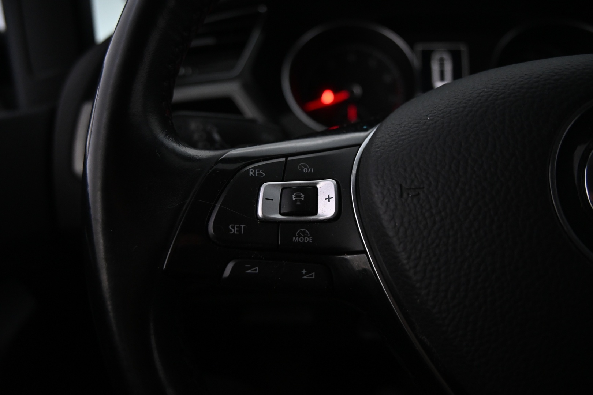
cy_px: 198
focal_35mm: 75
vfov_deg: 18.2
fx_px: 1235
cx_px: 296
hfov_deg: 27.0
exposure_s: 1/100
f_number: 6.3
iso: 2000
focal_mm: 50
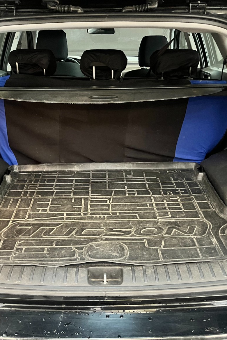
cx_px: 99
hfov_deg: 35.9
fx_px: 350
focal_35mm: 37
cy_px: 166
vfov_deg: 51.9
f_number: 1.6
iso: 640
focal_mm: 5.1
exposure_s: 1/25
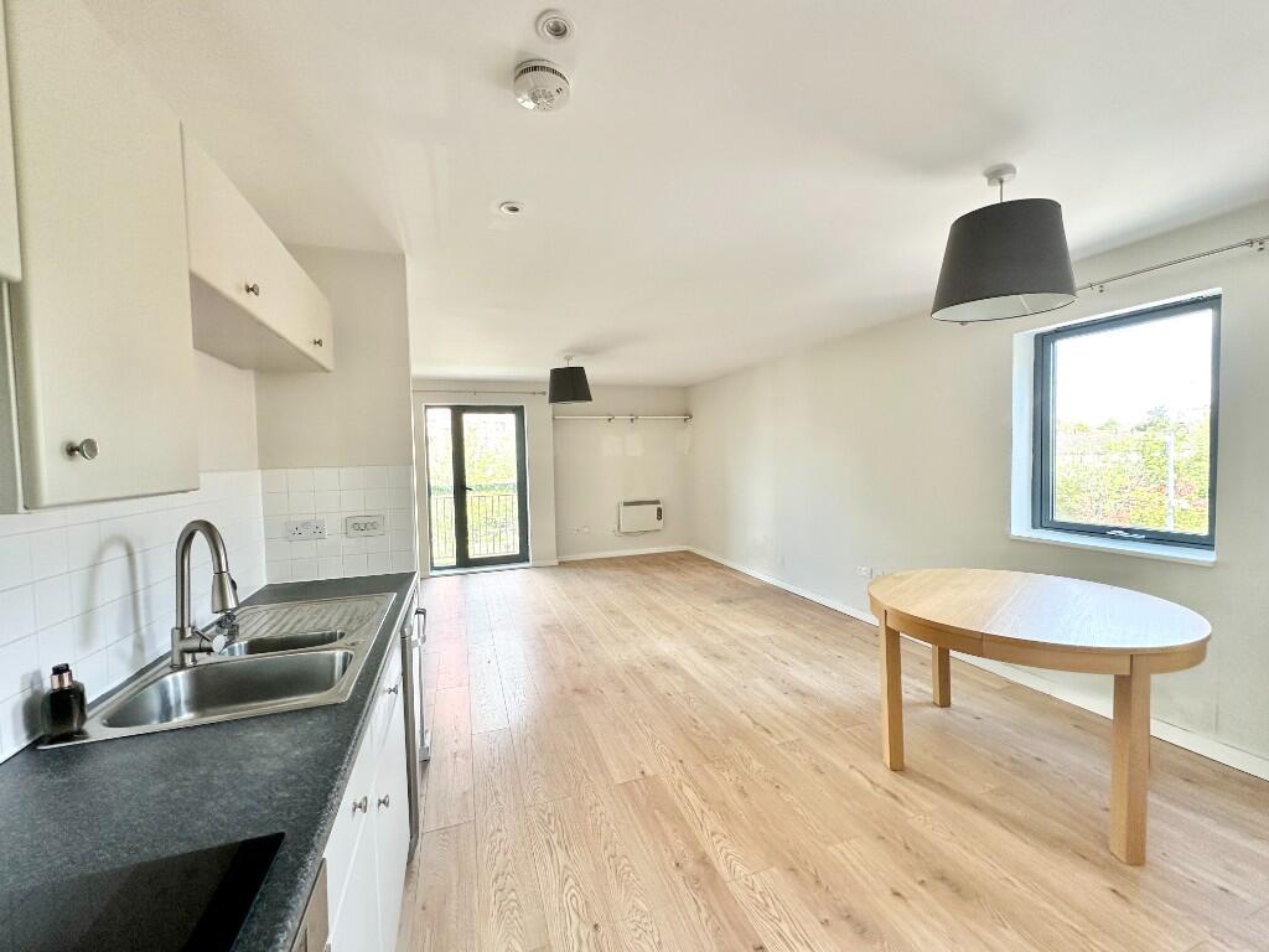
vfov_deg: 85.7
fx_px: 513
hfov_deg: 102.1
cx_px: 634
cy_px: 476
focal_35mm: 14
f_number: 2.2
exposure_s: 1/99
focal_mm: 2.22
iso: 125
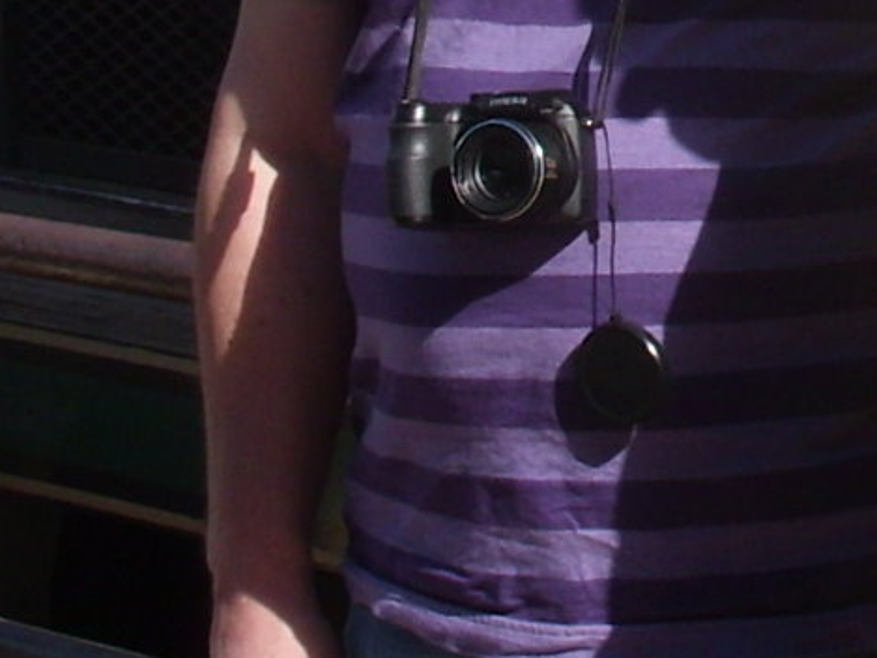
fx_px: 5322
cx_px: 1281
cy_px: -550
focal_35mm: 210
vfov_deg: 6.9
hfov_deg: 9.2
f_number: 4.9
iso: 50
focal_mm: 6.3
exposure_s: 1/323
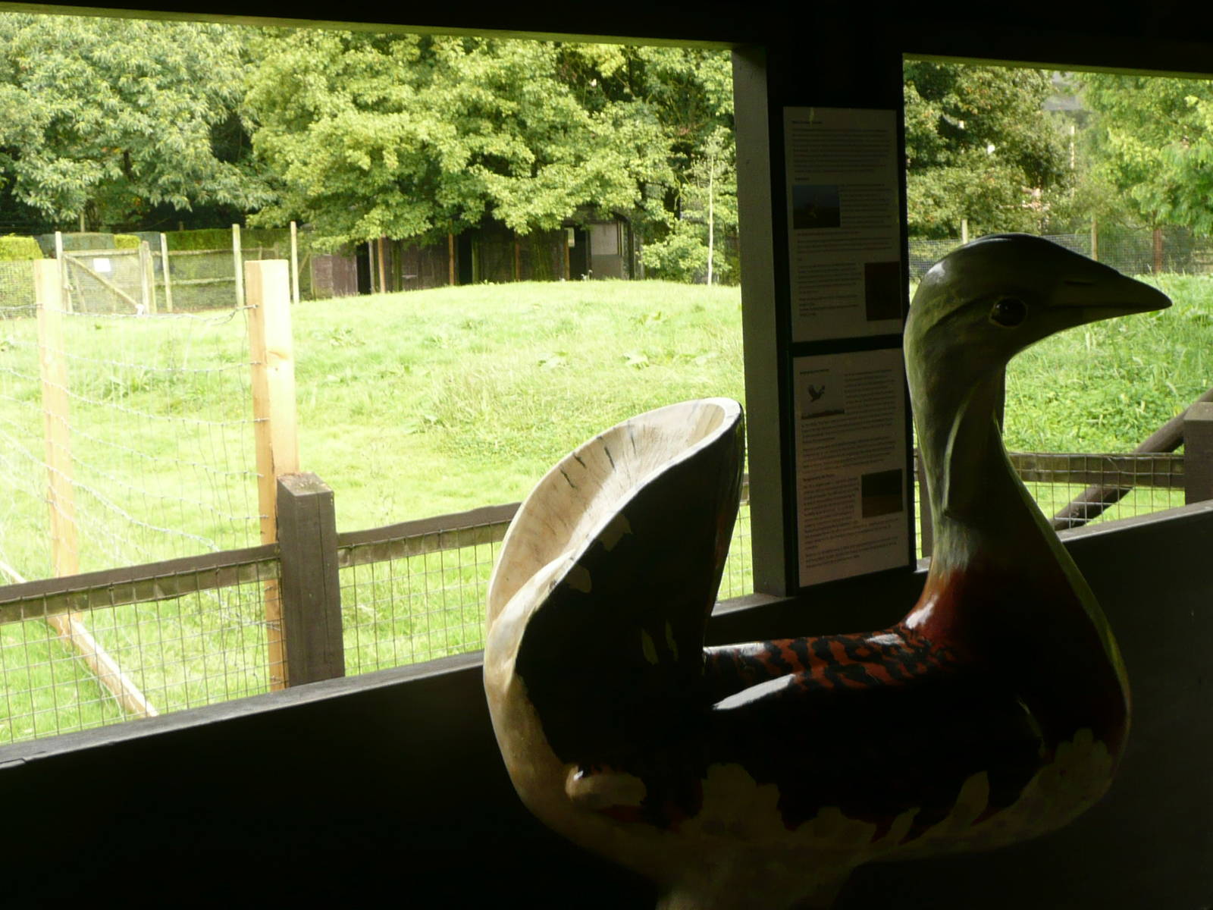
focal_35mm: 48
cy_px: 455
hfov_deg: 39.7
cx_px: 606
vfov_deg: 30.3
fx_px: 1682
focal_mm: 5.2
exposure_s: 1/60
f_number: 3.5
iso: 100
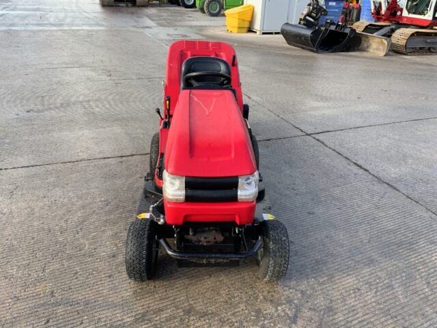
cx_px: 218
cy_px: 164
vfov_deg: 48.2
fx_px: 366
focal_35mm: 29
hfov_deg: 61.7
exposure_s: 1/243
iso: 16
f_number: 1.8
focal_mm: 3
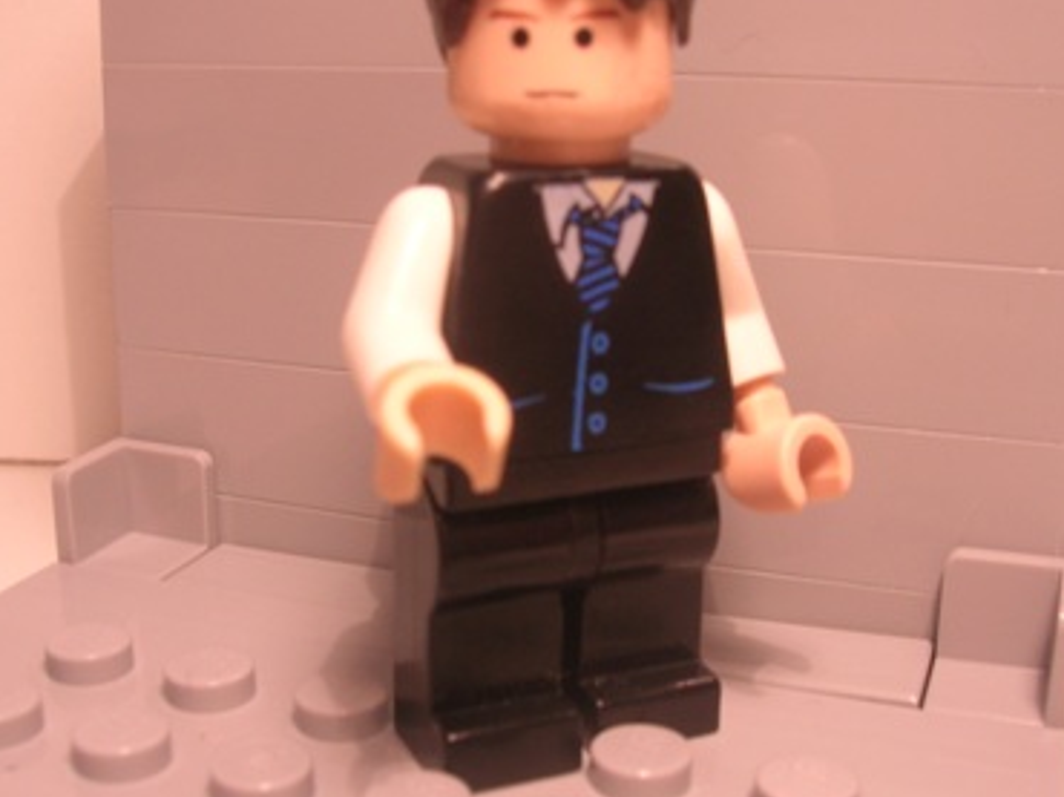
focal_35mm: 46
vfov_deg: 31.4
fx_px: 1413
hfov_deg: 41.3
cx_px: 555
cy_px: 347
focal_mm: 5.7
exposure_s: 1/21.1
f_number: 4.9
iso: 50
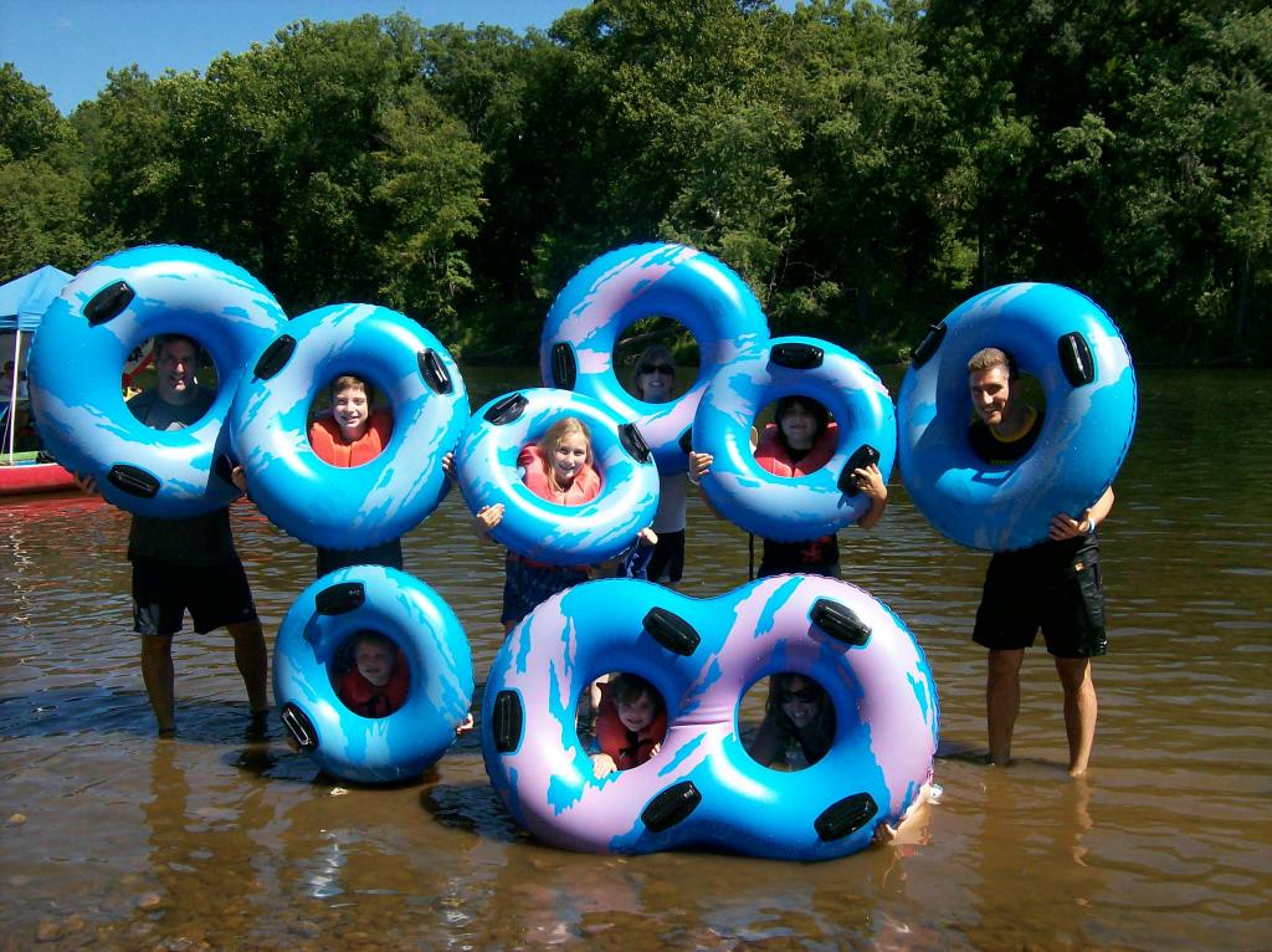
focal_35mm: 36
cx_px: 636
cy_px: 476
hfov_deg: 51.4
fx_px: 1322
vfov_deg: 39.6
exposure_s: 1/538
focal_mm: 6
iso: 80
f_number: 4.8
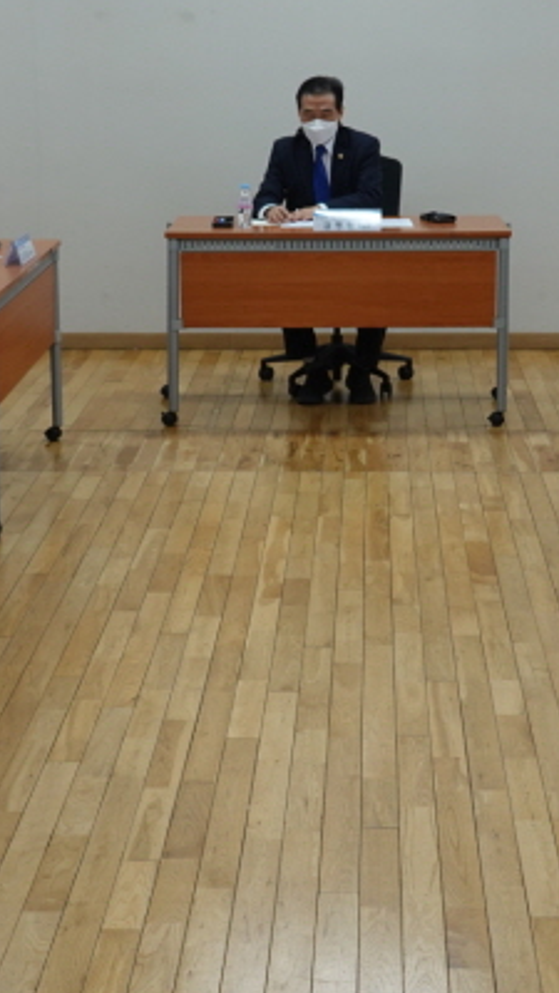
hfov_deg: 17.5
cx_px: 303
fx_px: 1818
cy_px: 429
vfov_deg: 30.5
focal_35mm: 69
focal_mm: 12.25
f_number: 3.5
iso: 200
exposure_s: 1/40
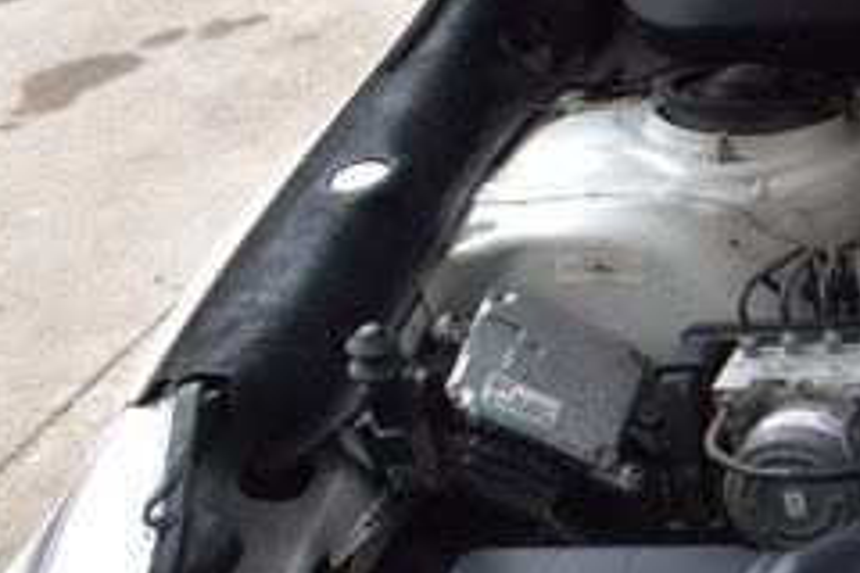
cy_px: 458
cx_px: 1731
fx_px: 2747
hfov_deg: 14.6
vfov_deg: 11.9
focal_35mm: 115
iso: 400
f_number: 7.1
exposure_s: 1/40
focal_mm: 18
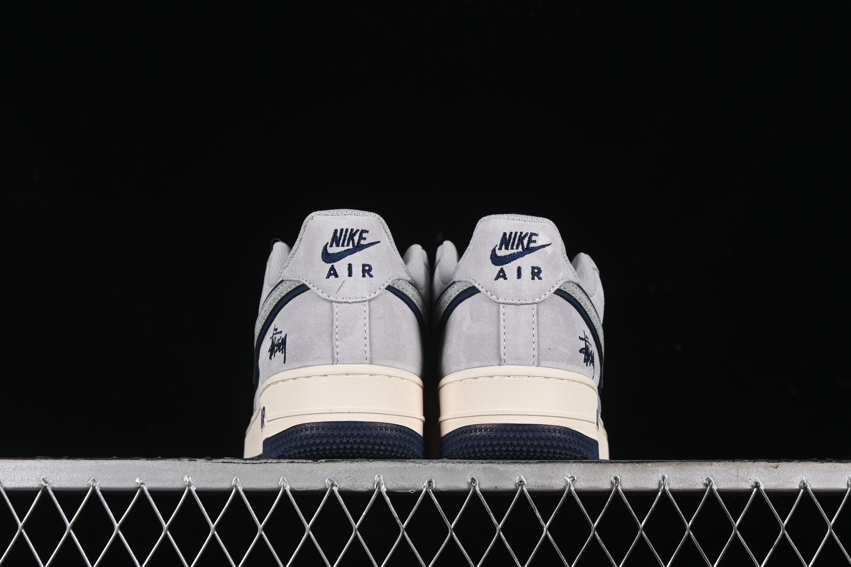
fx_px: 1773
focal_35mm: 75
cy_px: 284
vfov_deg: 18.2
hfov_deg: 27.0
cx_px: 426
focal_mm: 50
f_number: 8
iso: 160
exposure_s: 1/80
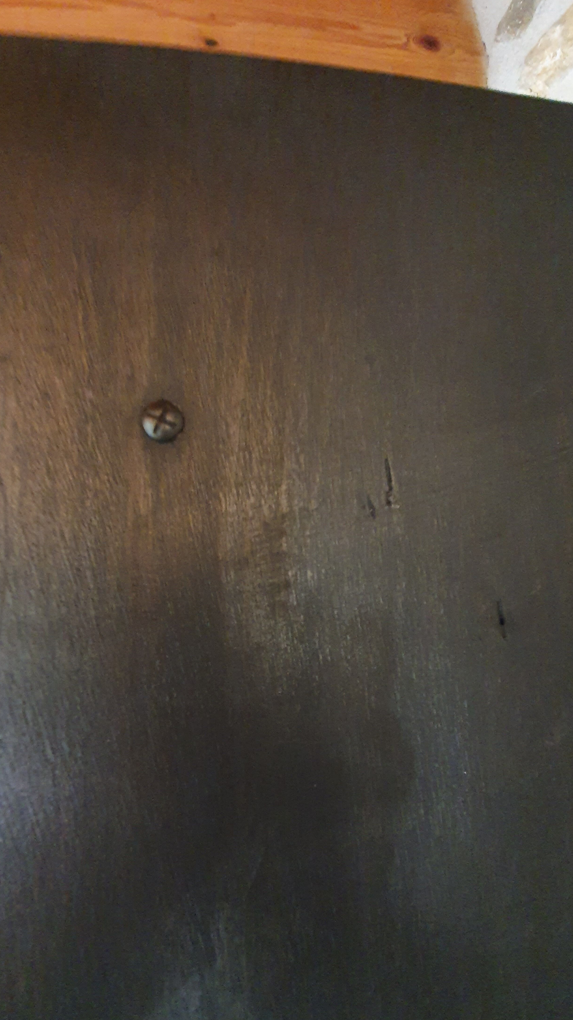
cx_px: 245
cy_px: 534
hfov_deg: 70.1
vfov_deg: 102.9
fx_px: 405
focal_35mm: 15
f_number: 2.2
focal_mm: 1.8
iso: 640
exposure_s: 1/24
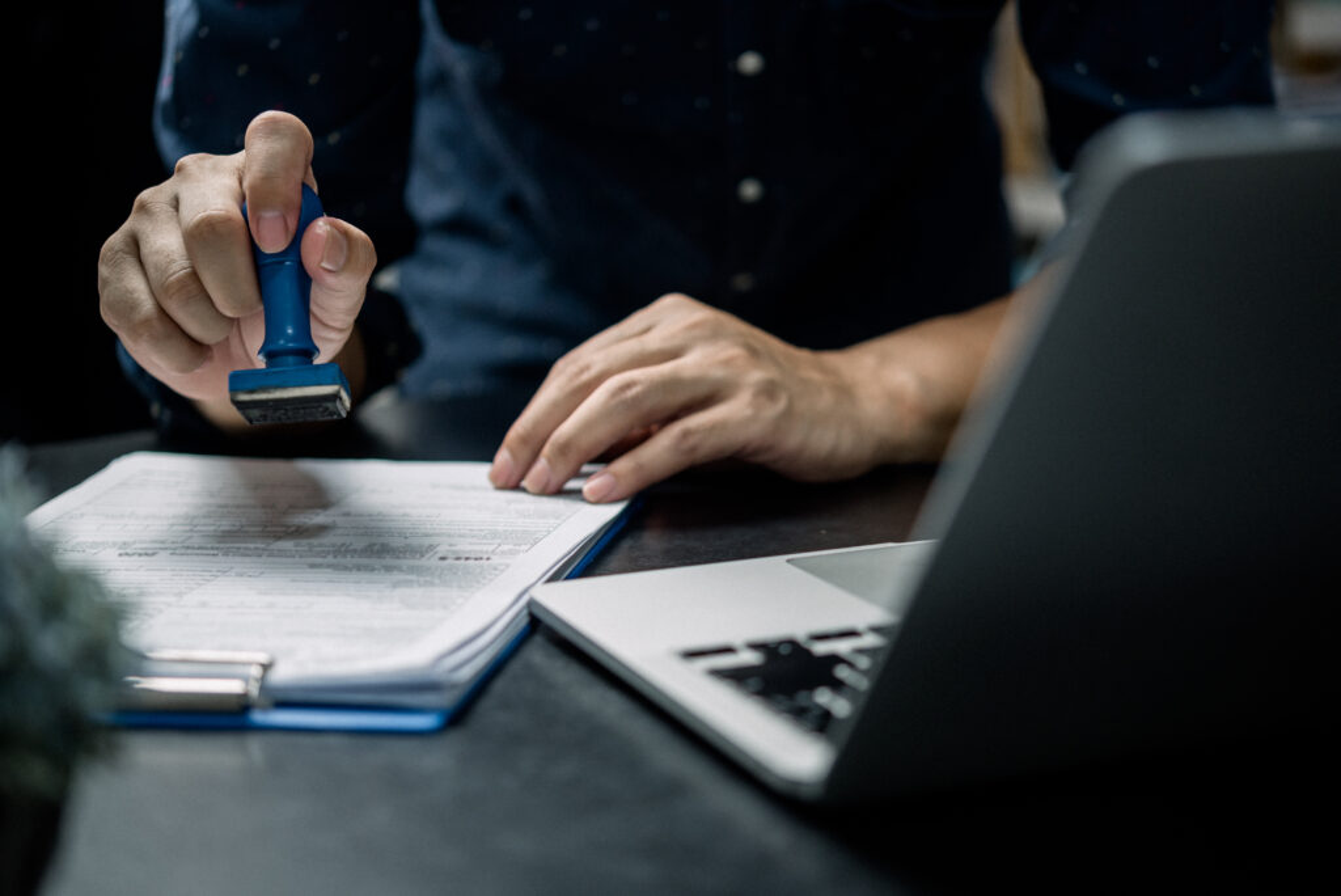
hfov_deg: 33.4
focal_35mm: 60
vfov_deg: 22.7
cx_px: 670
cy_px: 448
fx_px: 2236
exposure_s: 1/80
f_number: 2.8
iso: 400
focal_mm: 60
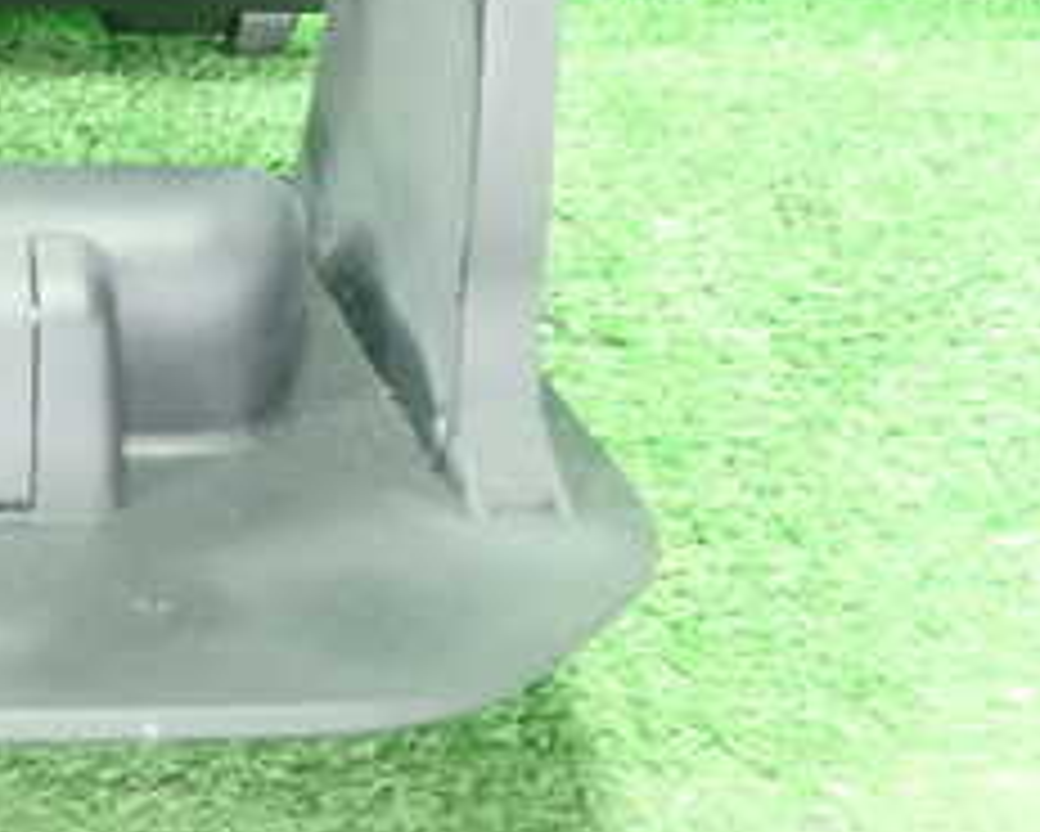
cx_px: -257
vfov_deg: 19.5
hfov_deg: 22.7
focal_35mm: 76
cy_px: -27
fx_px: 2340
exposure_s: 1/50
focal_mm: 5.5
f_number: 2.3
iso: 800
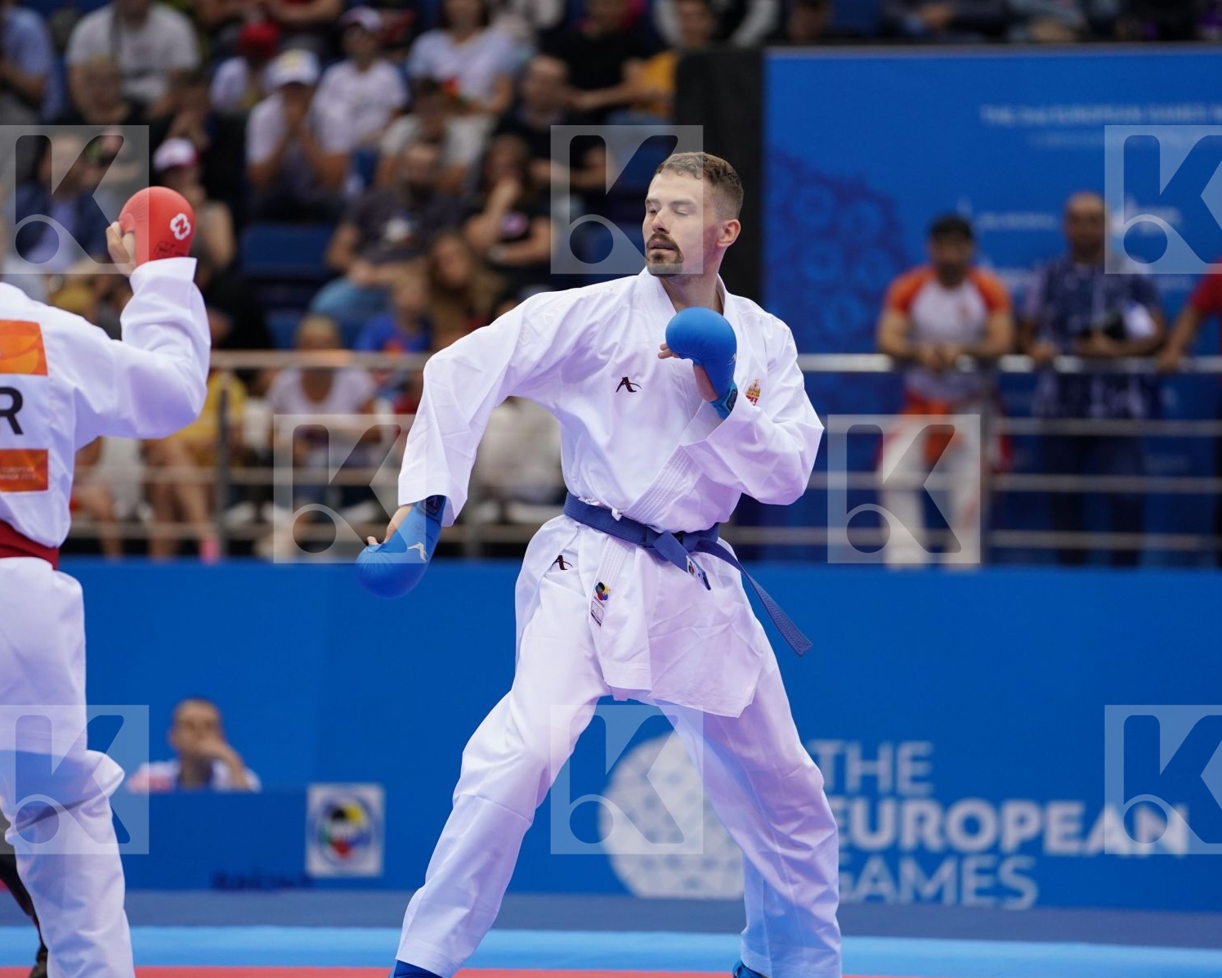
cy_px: 489
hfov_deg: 8.6
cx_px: 627
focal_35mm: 226
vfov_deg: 6.8
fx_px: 8174
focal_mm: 200
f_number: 2.8
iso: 1250
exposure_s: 1/1000
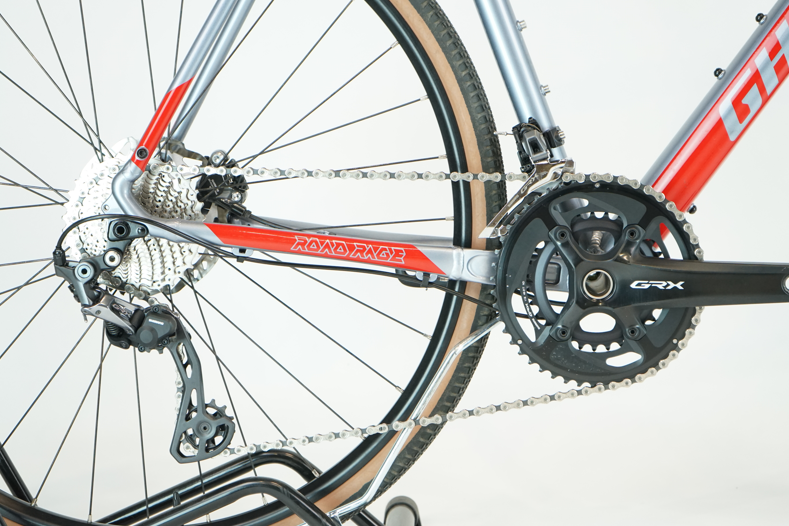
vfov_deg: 17.7
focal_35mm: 77
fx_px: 1687
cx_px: 429
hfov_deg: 26.3
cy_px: 252
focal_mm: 70
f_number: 6.3
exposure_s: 1/200
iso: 2000
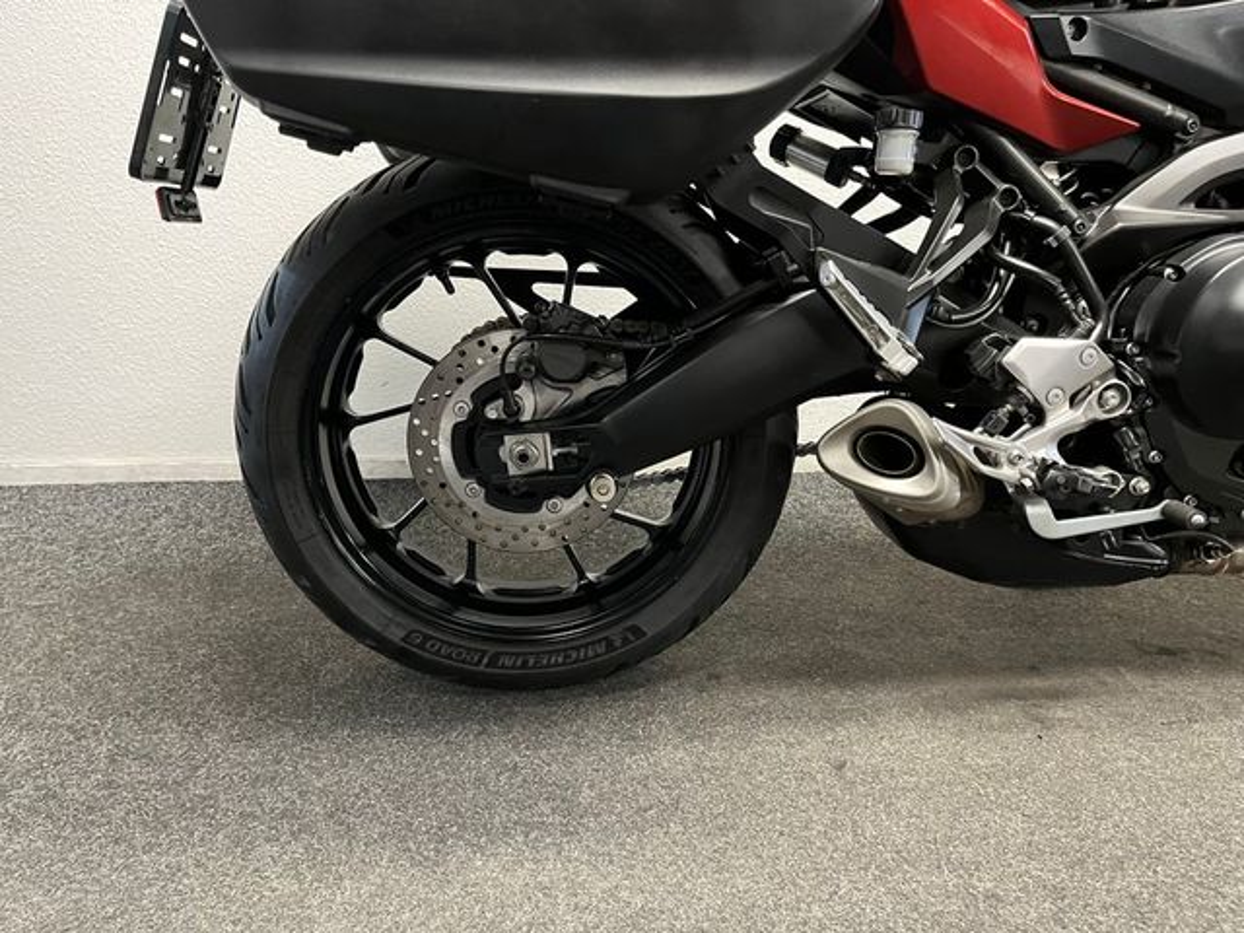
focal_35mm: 26
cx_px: 622
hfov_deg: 67.3
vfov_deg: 53.1
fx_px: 934
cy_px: 466
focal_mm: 5.1
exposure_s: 1/33
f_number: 1.6
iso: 400
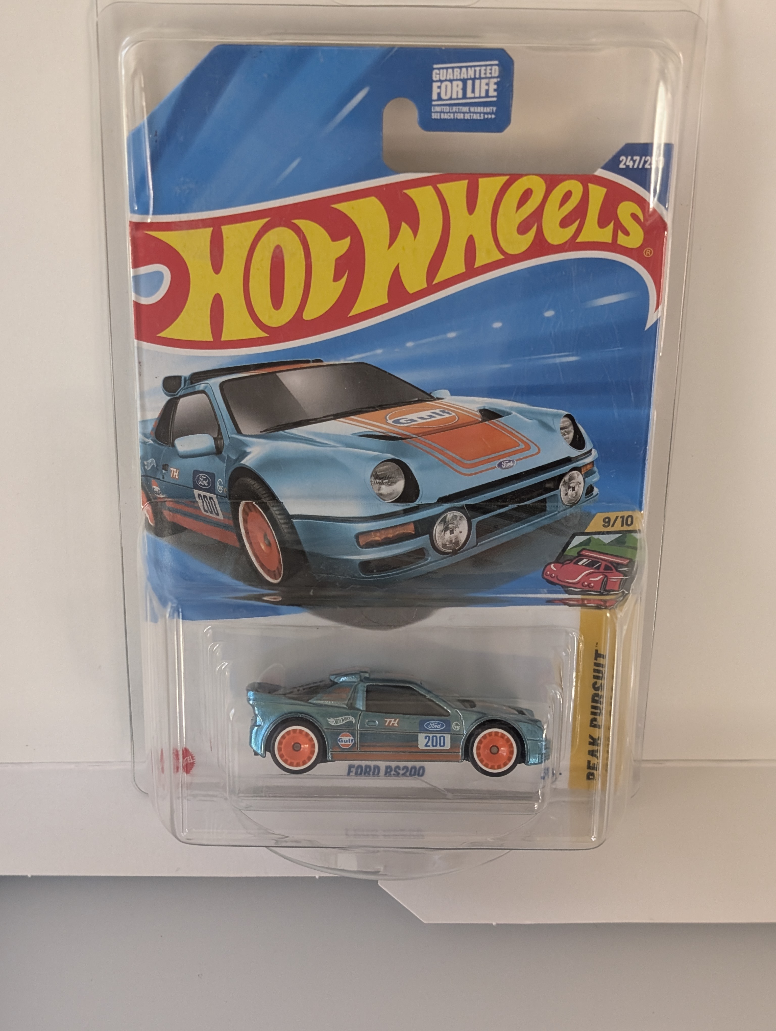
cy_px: 516
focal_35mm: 49
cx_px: 388
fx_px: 1461
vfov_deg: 38.9
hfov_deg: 29.7
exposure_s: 1/65.1
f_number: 1.68
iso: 263
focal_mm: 6.9
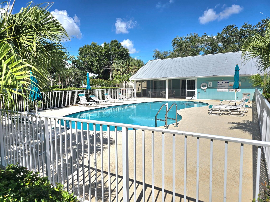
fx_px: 179
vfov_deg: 58.9
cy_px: 101
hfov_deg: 73.9
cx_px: 135
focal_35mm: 23
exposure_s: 1/2000
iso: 12
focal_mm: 6.3
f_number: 1.7
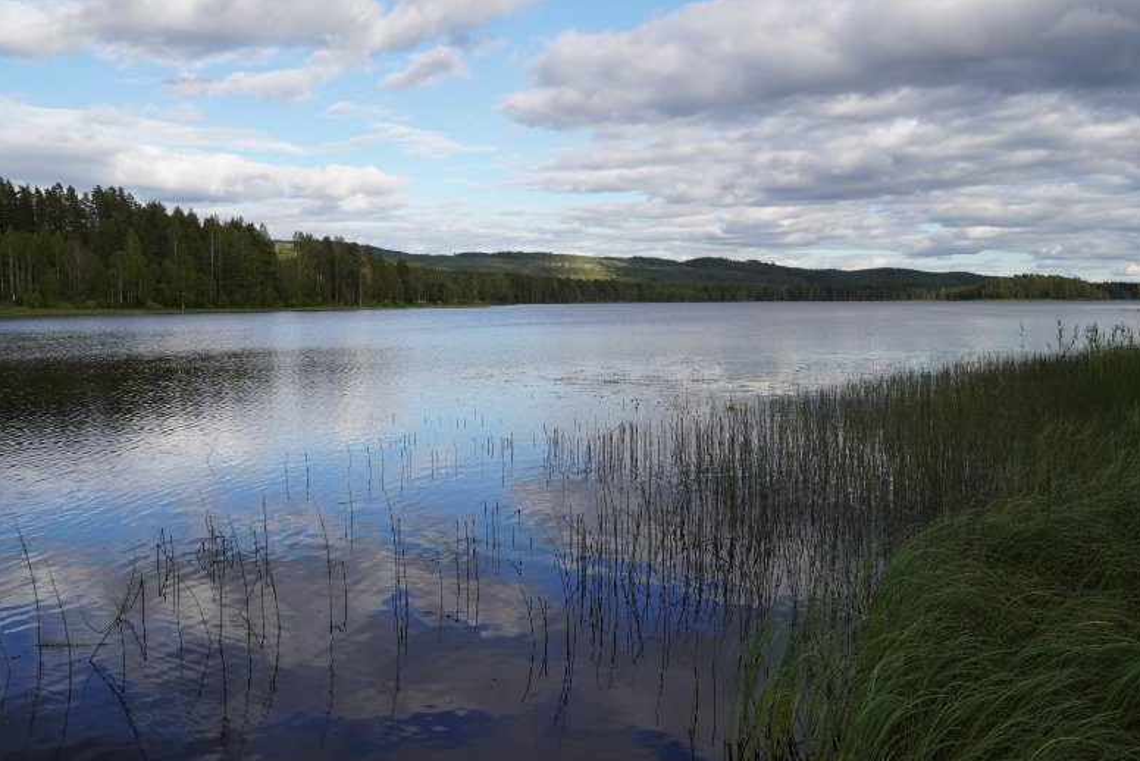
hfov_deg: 55.8
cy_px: 389
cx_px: 561
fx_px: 1077
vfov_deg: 38.9
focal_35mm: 34
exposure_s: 1/320
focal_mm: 22
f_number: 11
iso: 320
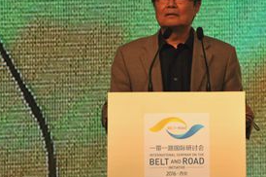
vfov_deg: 4.9
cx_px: 186
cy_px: 64
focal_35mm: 279
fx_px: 2059
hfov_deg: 7.4
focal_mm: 102
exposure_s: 1/160
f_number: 6.3
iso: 200
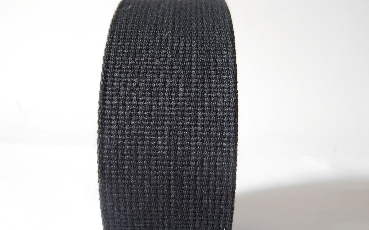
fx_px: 272
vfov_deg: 45.7
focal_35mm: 27
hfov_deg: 68.4
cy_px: 139
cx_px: 184
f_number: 3.4
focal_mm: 4.5
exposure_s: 1/30
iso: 360
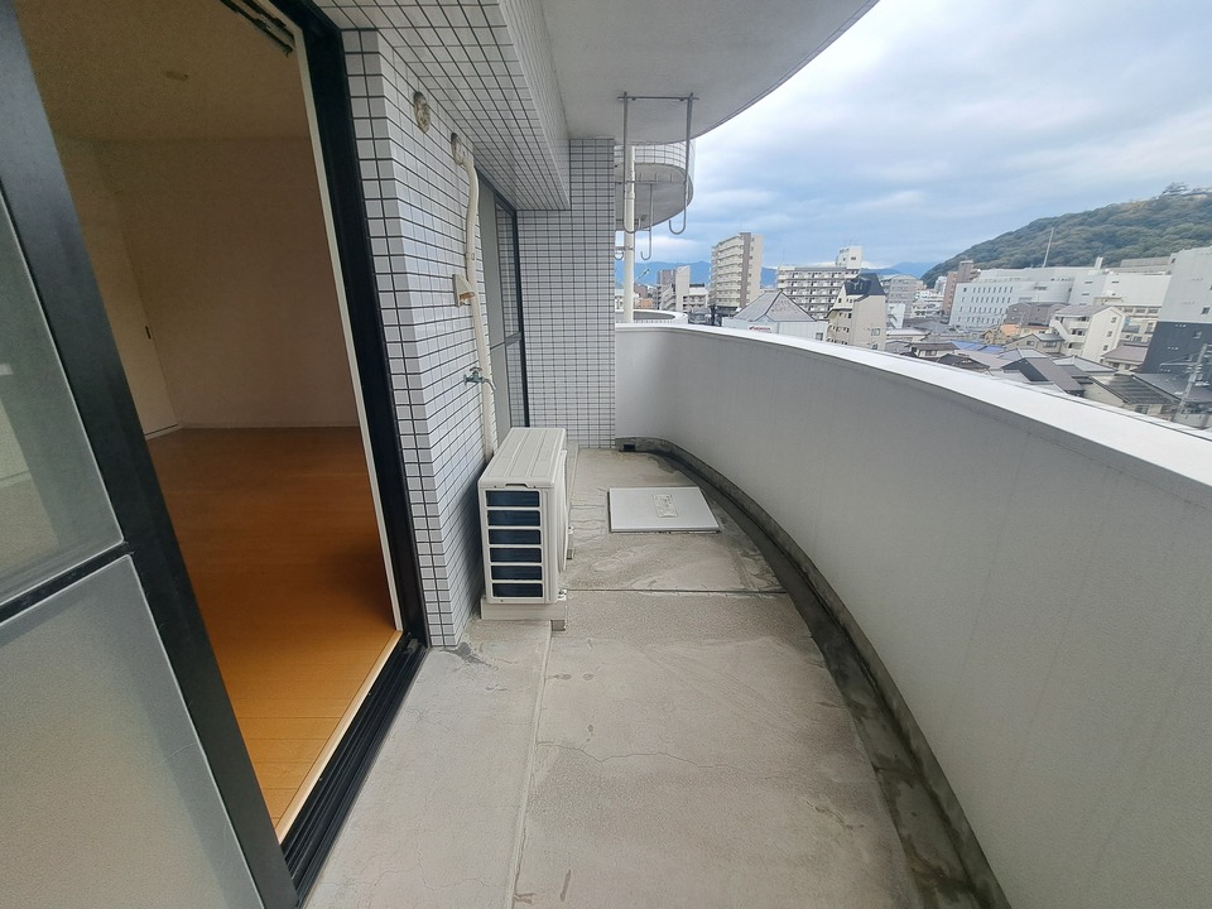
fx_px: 455
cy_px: 454
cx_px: 606
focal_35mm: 13
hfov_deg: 106.2
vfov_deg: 89.9
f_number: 2.2
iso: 50
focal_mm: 1.74
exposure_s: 1/199
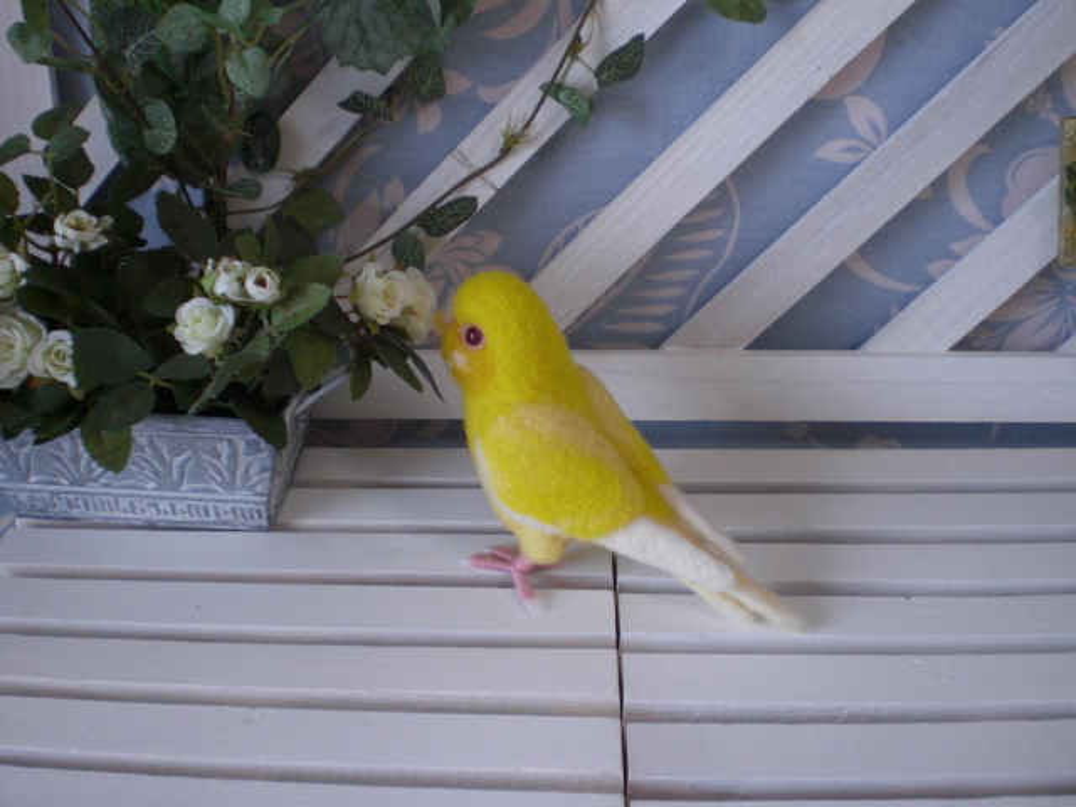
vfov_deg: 37.7
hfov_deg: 49.0
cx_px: 538
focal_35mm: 38
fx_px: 1181
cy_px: 404
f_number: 3.1
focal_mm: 6.3
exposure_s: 1/60
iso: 200
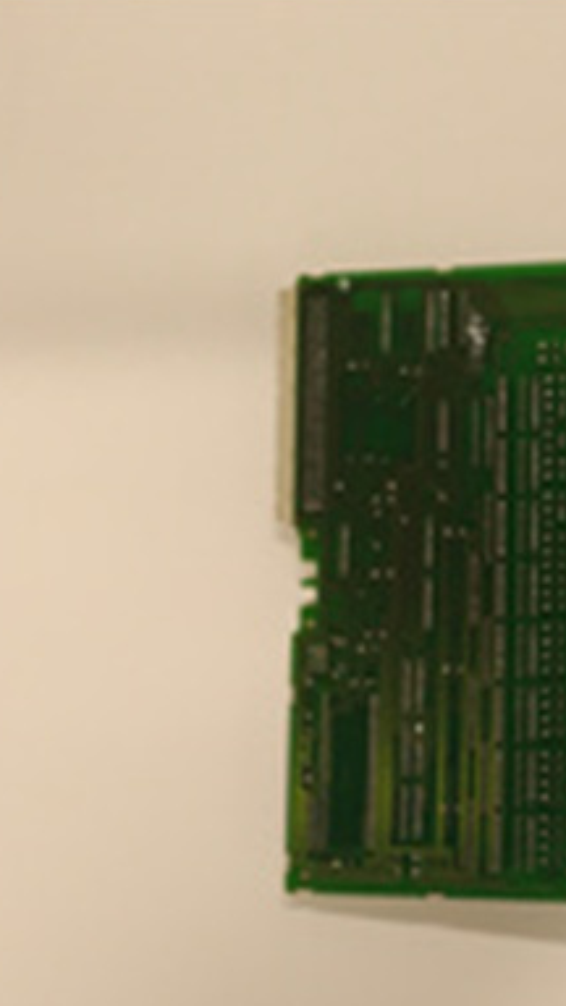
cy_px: 576
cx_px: 663
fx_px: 1227
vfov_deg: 44.5
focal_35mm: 46
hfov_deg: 23.9
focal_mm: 3.79
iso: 135
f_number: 2
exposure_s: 1/33
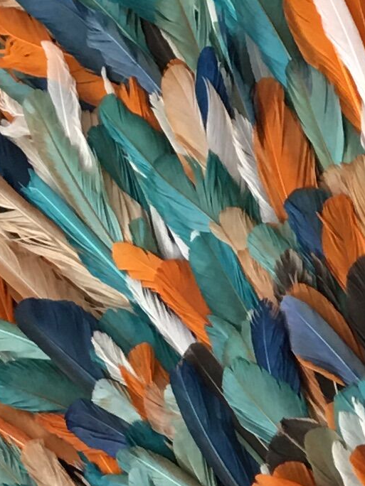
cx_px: 625
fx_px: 2404
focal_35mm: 171
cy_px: 927
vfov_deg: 10.7
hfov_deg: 8.4
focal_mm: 4.15
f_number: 2.2
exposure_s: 1/33
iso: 40
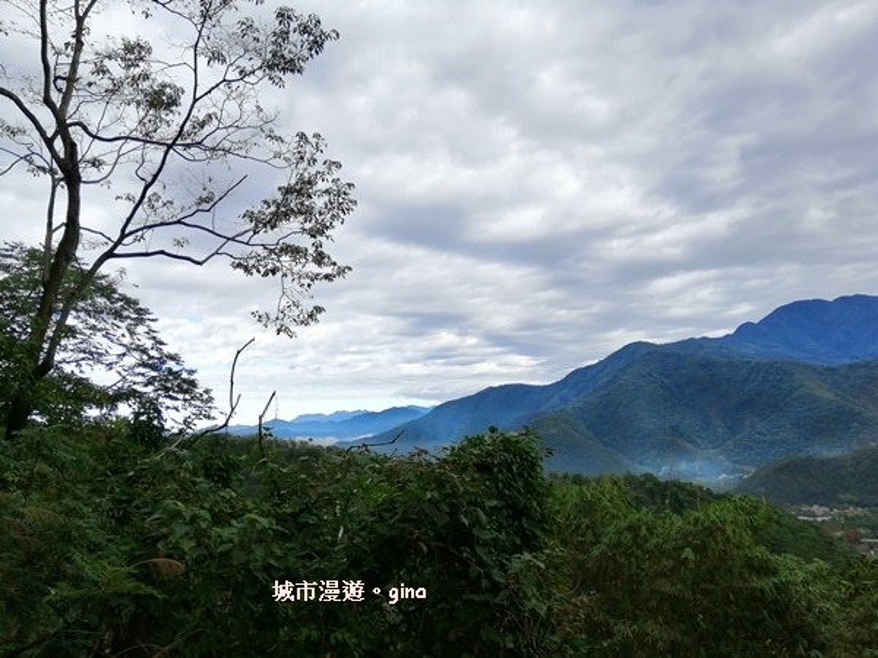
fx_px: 659
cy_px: 329
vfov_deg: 53.1
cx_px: 439
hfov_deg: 67.3
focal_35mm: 26
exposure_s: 1/490
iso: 50
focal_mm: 3.81
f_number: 2.2
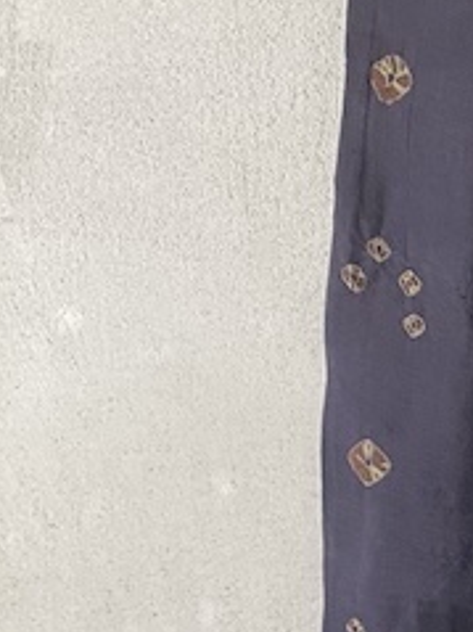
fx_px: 2115
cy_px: 443
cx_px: 888
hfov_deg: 11.7
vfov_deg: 16.9
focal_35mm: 116
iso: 160
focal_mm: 4.25
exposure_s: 1/50
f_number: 1.8
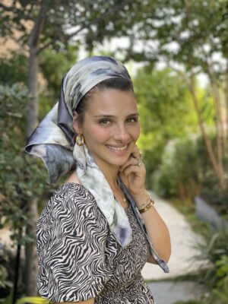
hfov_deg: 28.0
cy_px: 152
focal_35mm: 52
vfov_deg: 36.8
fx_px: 457
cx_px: 114
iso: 32
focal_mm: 6
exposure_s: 1/122
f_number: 2
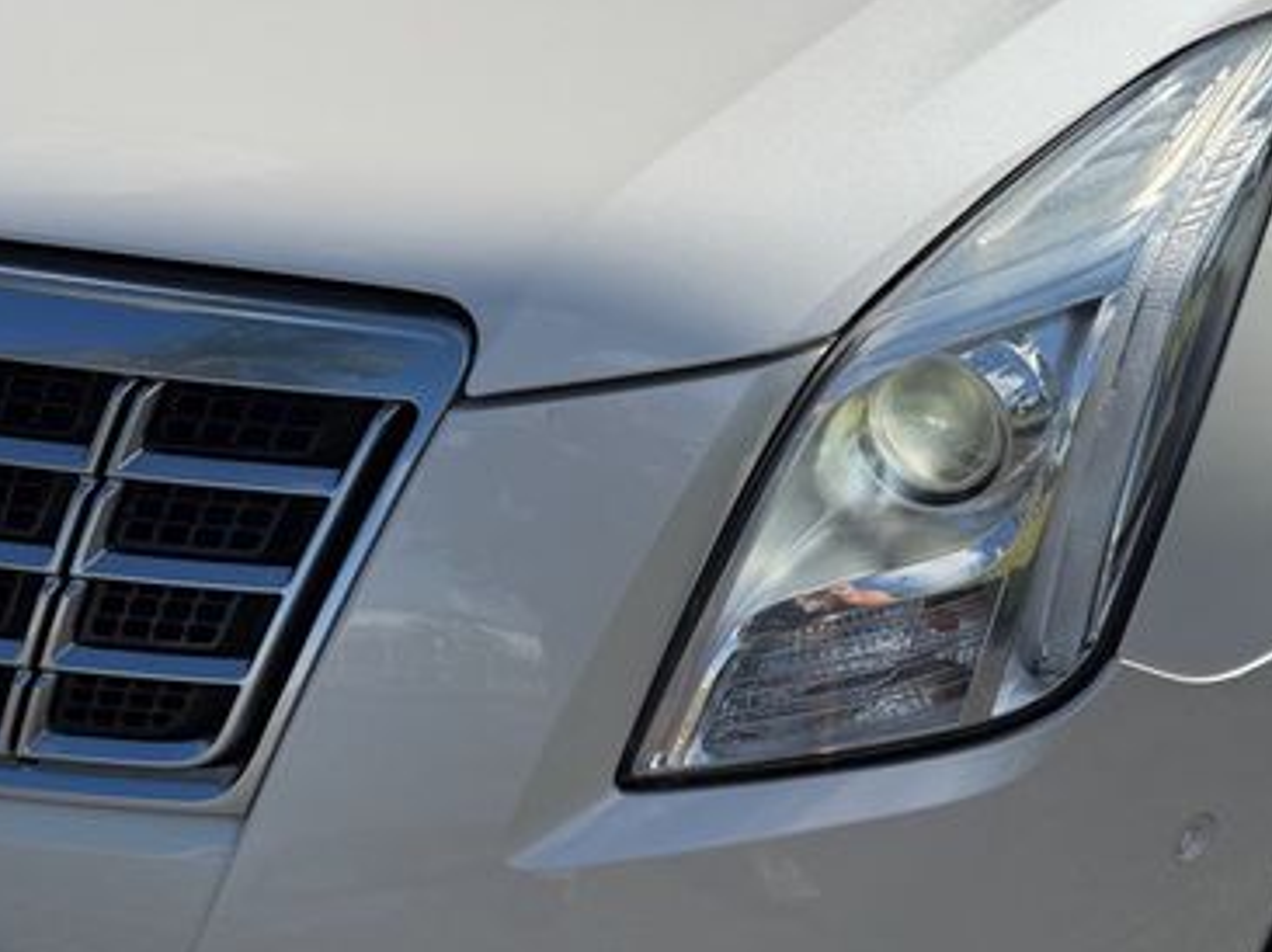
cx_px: 626
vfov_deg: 34.2
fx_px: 1542
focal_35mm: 42
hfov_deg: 44.8
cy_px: 577
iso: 100
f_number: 1.78
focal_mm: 6.76
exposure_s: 1/9091
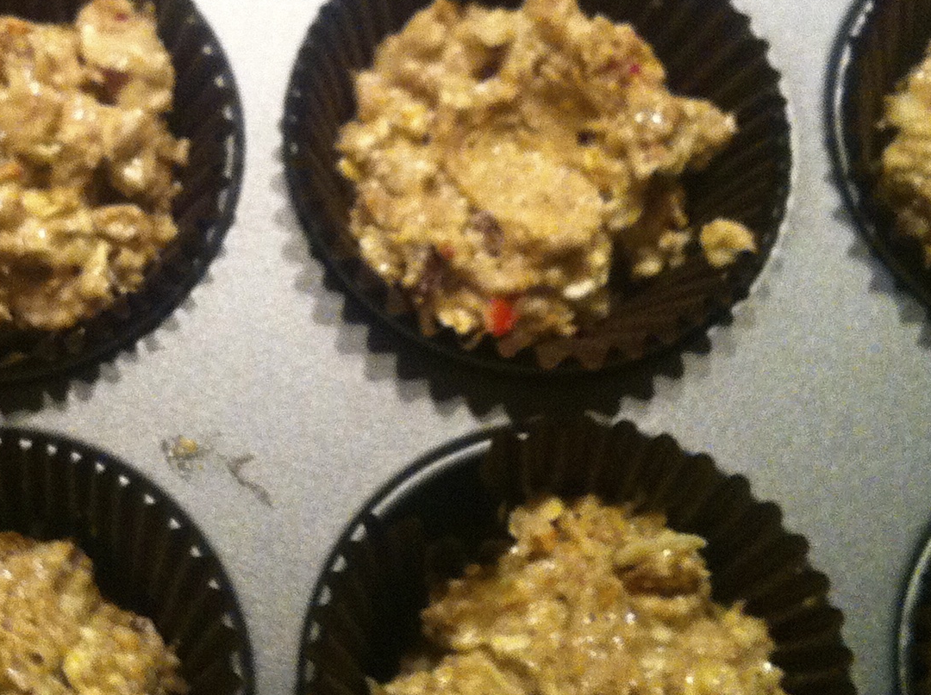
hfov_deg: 23.0
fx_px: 2256
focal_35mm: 84
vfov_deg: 17.5
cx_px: 204
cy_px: 243
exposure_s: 1/15
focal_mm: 3.85
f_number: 2.8
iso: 250
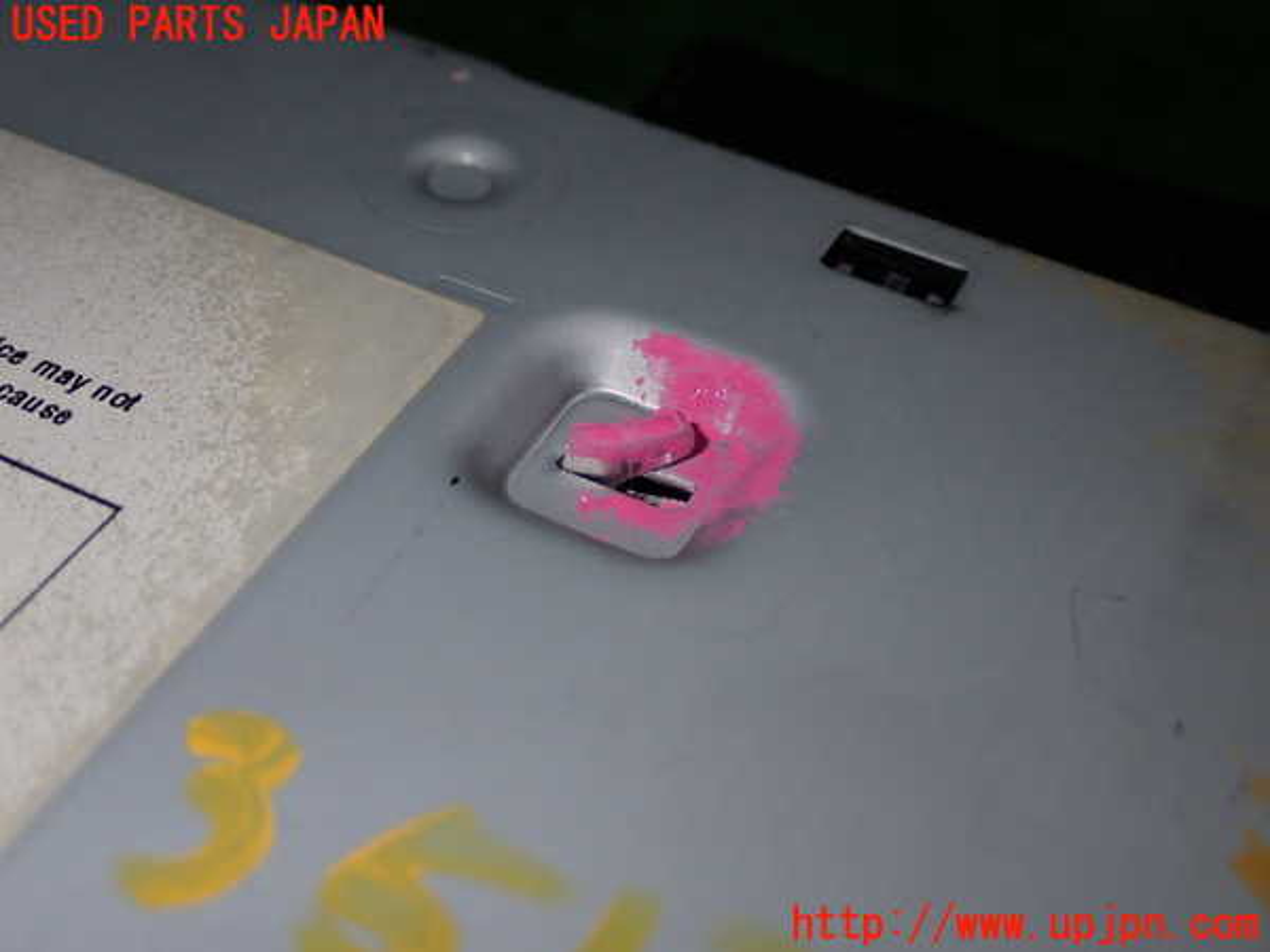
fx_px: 2128
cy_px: 476
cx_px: 635
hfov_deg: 33.2
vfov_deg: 25.2
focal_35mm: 58
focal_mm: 10.35
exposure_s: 1/60
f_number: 10
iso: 200
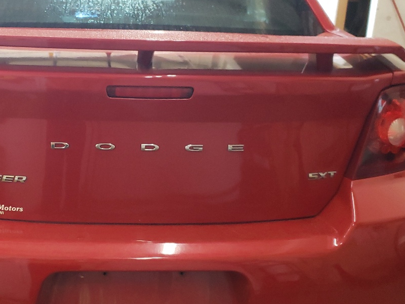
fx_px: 608
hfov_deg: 36.2
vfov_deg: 28.0
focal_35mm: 52
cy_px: 157
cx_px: 117
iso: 264
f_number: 1.5
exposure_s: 1/60.2
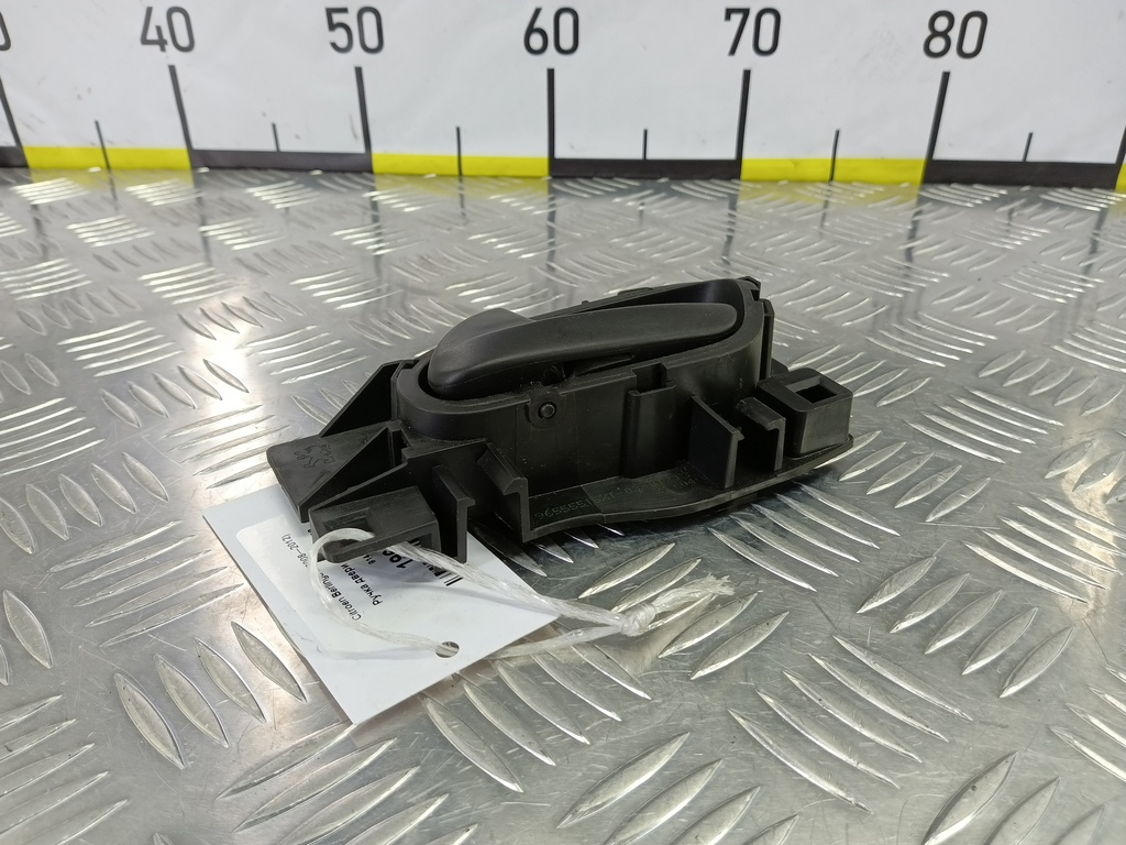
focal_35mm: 23
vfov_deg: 58.9
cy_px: 422
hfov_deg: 73.9
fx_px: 748
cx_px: 563
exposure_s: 1/50
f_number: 1.6
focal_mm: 4.11
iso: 150
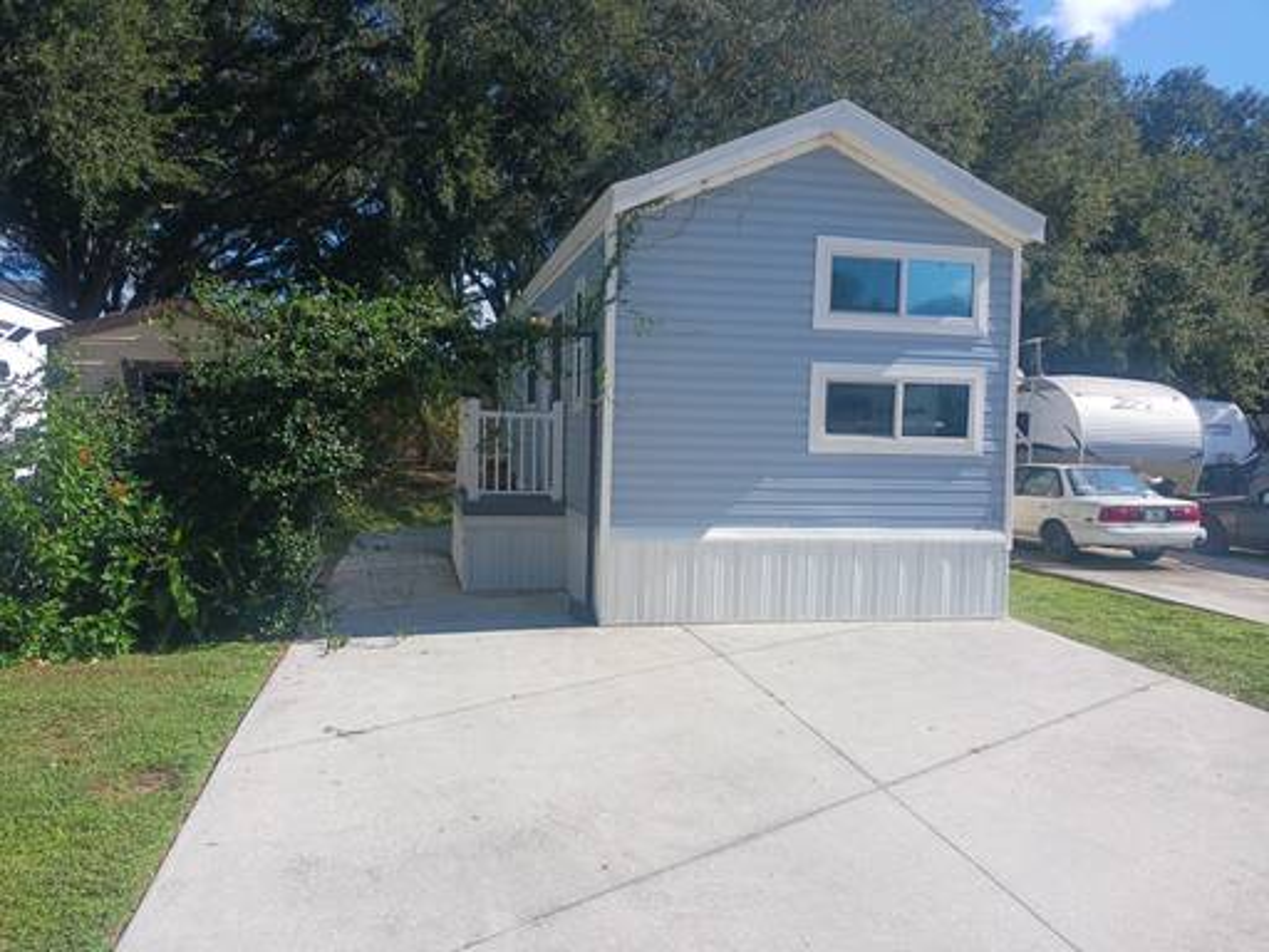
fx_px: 990
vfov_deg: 51.4
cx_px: 634
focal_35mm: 27
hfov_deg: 65.3
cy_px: 476
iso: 20
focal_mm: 4
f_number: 1.8
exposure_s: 1/280
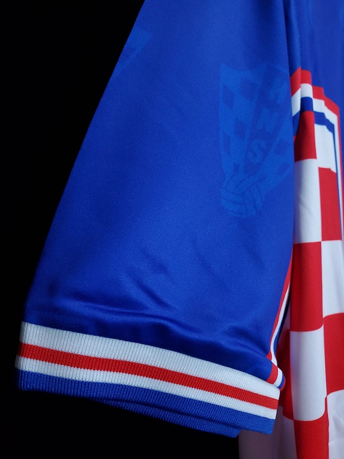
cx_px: 172
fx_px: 345
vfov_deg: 67.3
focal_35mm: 26
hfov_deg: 53.1
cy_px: 230
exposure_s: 1/15
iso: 200
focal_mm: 4.3
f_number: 2.4
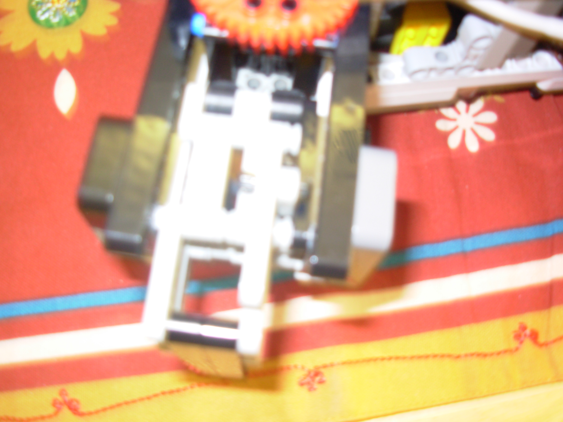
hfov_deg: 49.0
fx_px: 618
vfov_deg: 37.7
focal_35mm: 38
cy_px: 211
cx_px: 282
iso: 50
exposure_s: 1/7.8
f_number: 2.9
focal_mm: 6.3
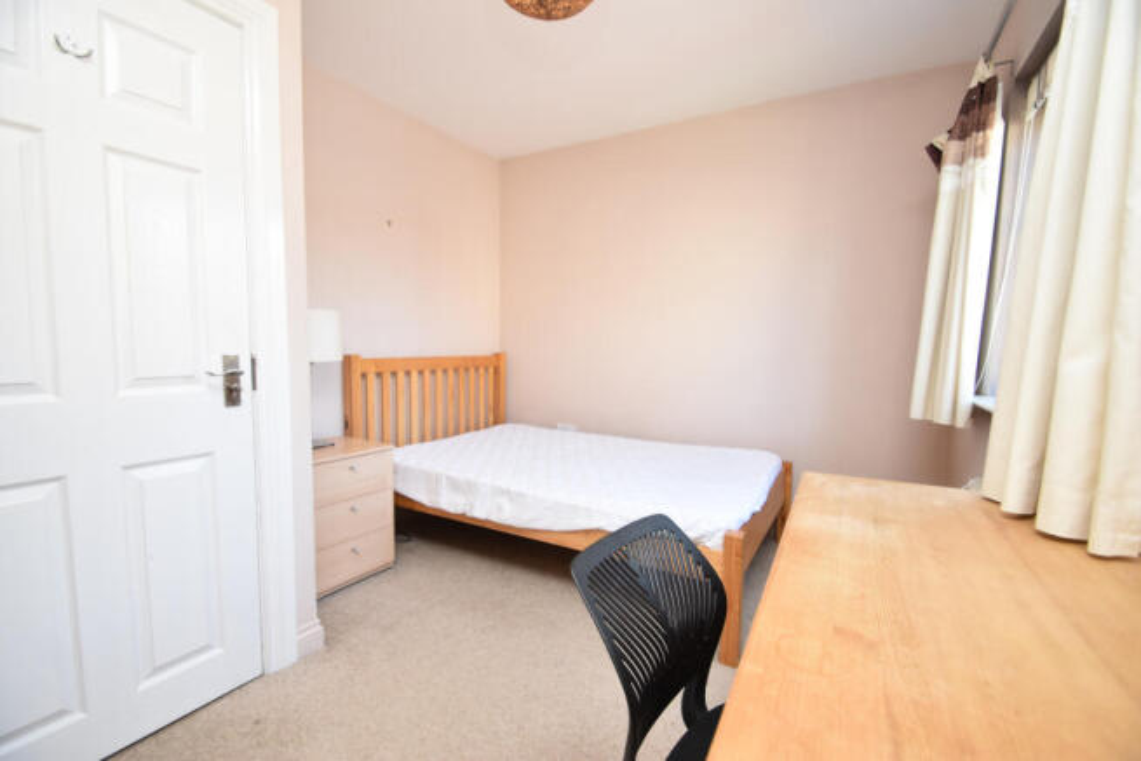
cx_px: 570
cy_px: 380
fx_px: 475
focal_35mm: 15
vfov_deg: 77.4
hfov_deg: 100.4
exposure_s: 1/160
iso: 800
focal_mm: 10
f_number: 3.5
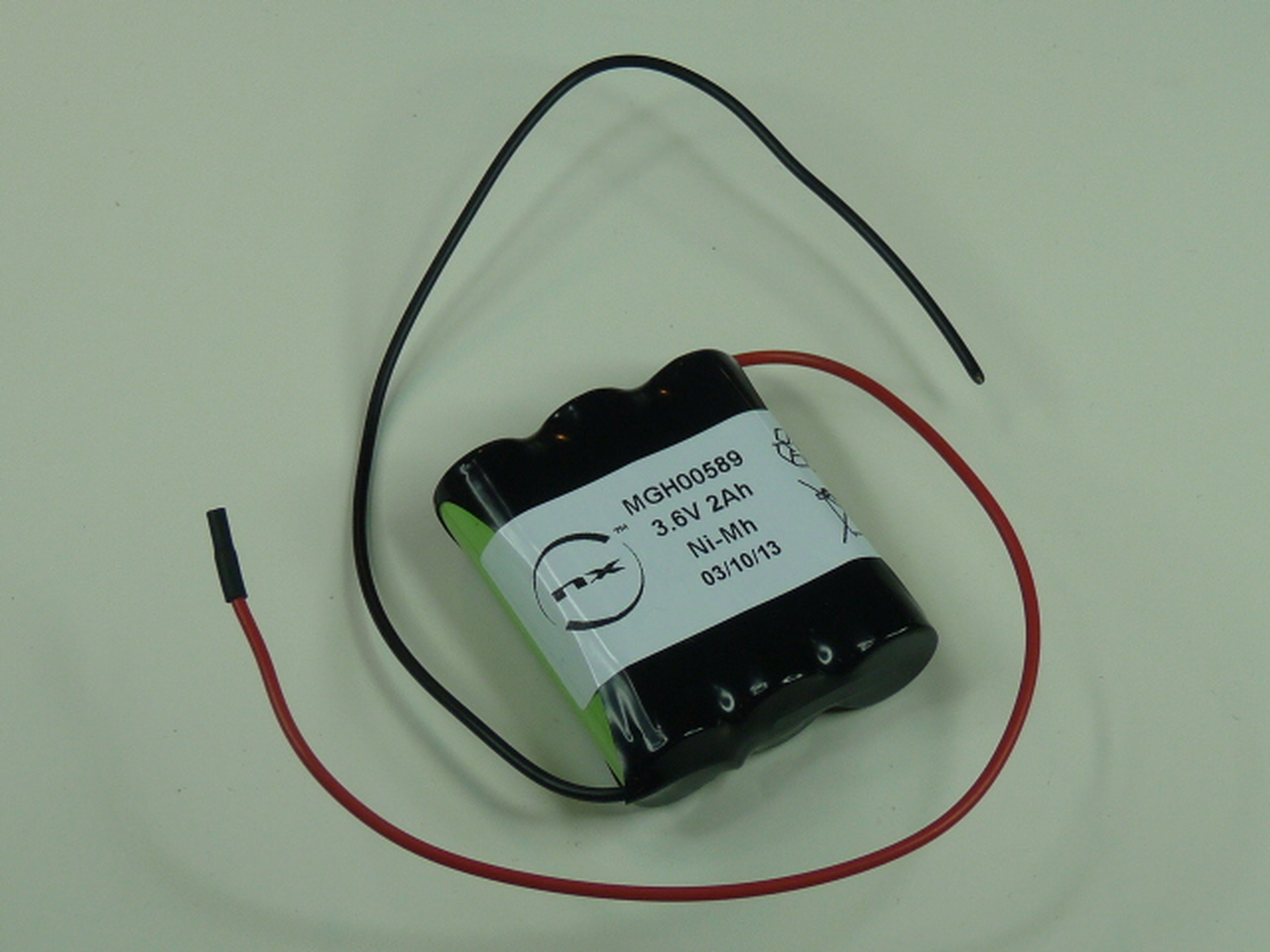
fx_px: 4366
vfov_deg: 12.5
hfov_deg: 16.6
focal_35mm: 119
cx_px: 635
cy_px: 476
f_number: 3.4
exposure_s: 1/100
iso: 100
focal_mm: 11.9
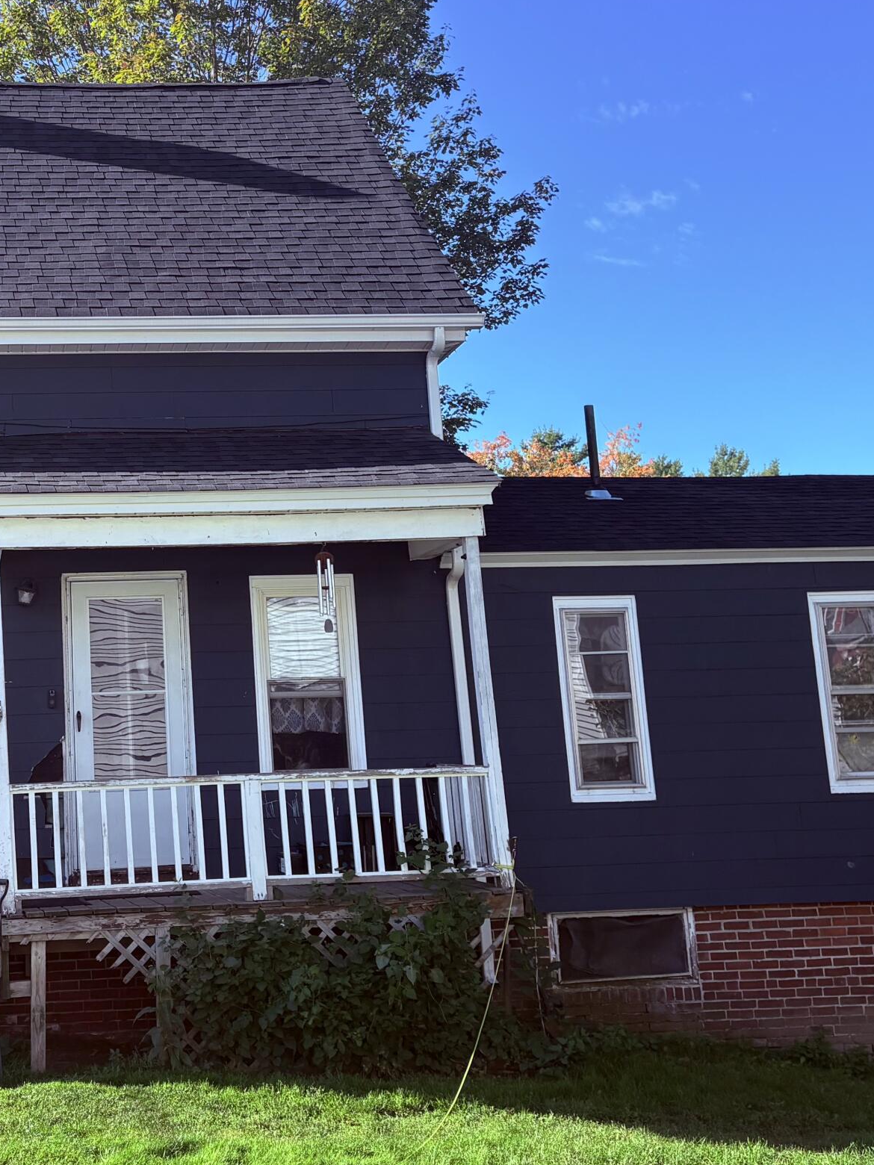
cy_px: 437
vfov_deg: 38.0
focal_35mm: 50
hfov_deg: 28.4
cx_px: 147
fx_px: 1683
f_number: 1.6
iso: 50
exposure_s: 1/1393
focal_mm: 5.96
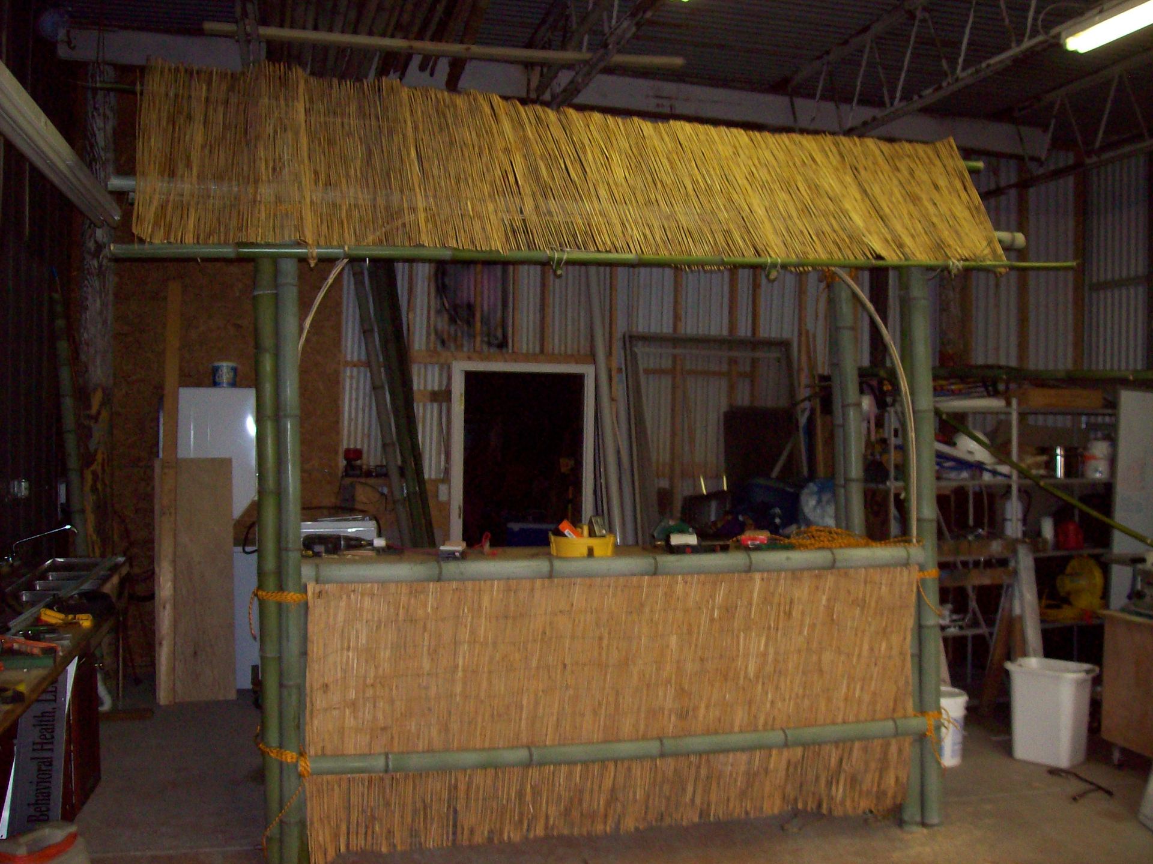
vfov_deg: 39.6
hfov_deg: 51.4
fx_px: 1199
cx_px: 576
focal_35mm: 36
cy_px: 432
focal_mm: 6
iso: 140
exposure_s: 1/64
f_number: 2.7
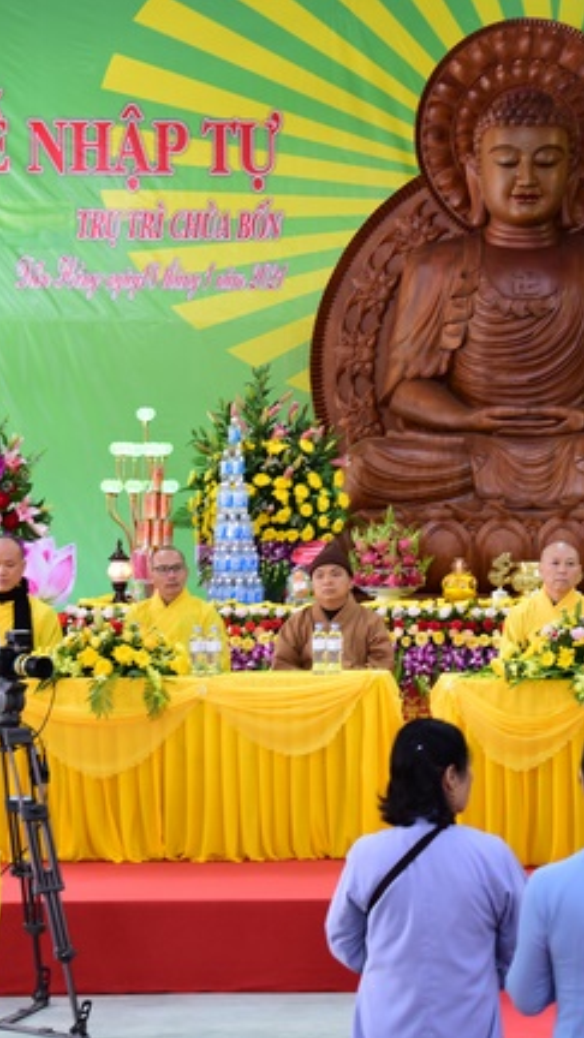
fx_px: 2257
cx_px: 406
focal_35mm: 82
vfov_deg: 25.9
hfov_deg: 14.7
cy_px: 519
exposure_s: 1/50
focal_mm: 52
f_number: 4.5
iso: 1250
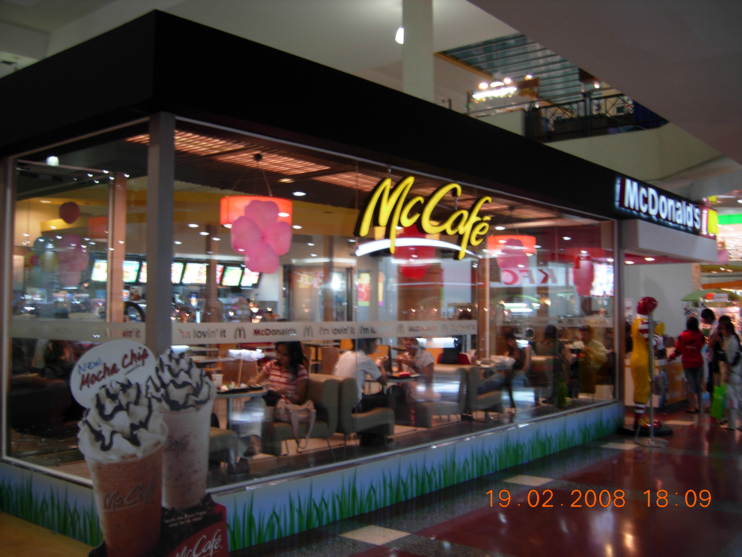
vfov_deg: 39.7
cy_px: 278
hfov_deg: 51.4
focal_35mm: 36
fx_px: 772
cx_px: 371
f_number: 2.7
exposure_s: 1/9.5
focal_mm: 7.5
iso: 50
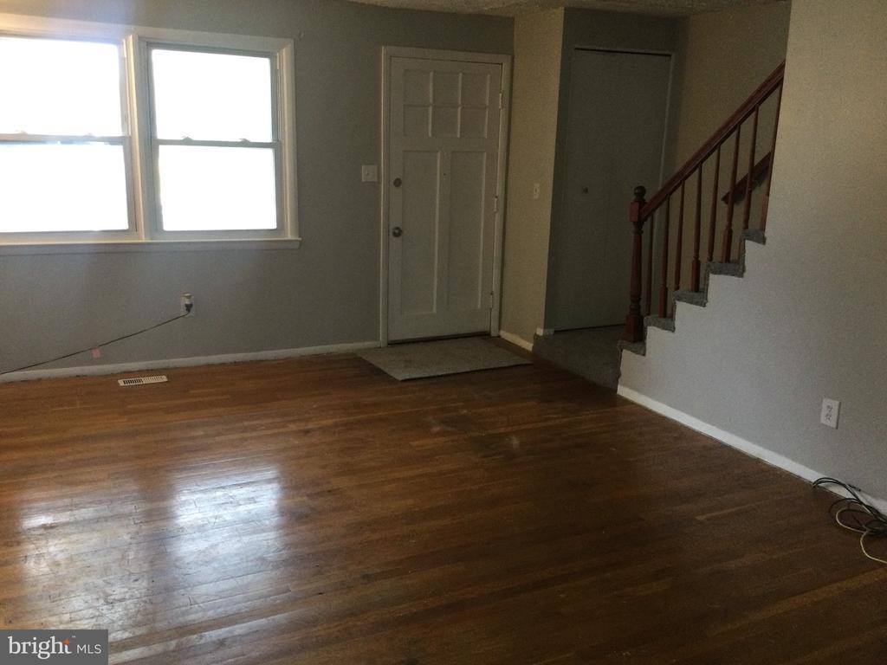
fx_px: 794
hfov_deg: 58.4
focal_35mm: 31
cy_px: 332
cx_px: 444
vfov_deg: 45.4
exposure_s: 1/30
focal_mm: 3.3
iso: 125
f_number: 2.4
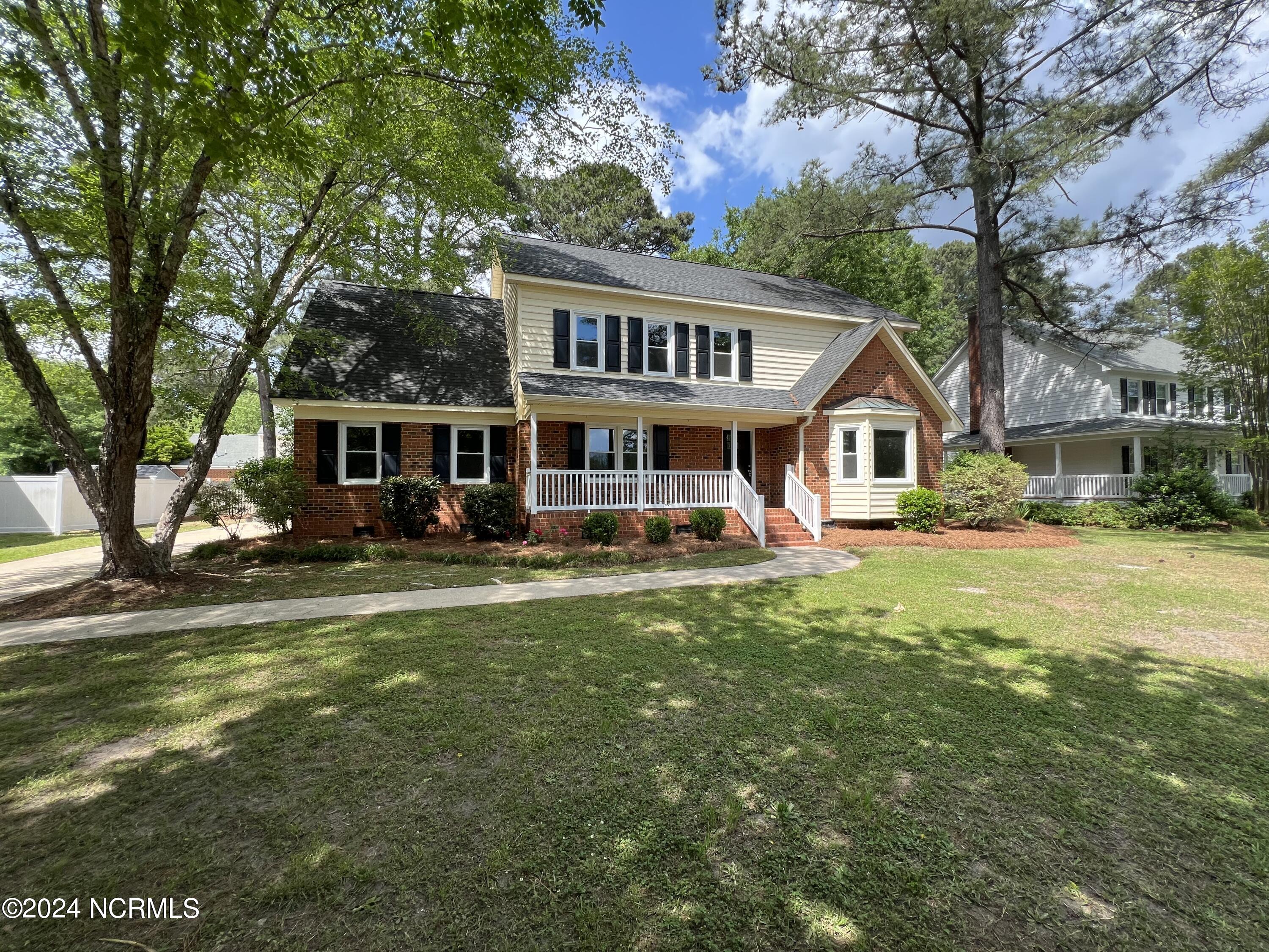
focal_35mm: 13
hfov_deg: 106.2
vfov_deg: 89.9
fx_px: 477
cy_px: 476
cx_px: 634
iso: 32
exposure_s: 1/483
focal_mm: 1.57
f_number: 1.8
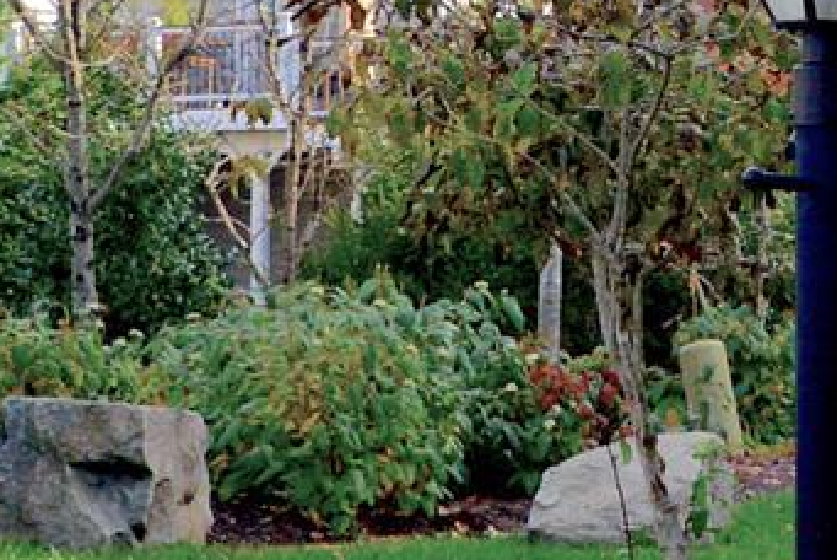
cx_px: 739
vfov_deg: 6.7
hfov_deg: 10.0
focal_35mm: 204
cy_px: -21
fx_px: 4747
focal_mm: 34
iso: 1000
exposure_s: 1/500
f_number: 11
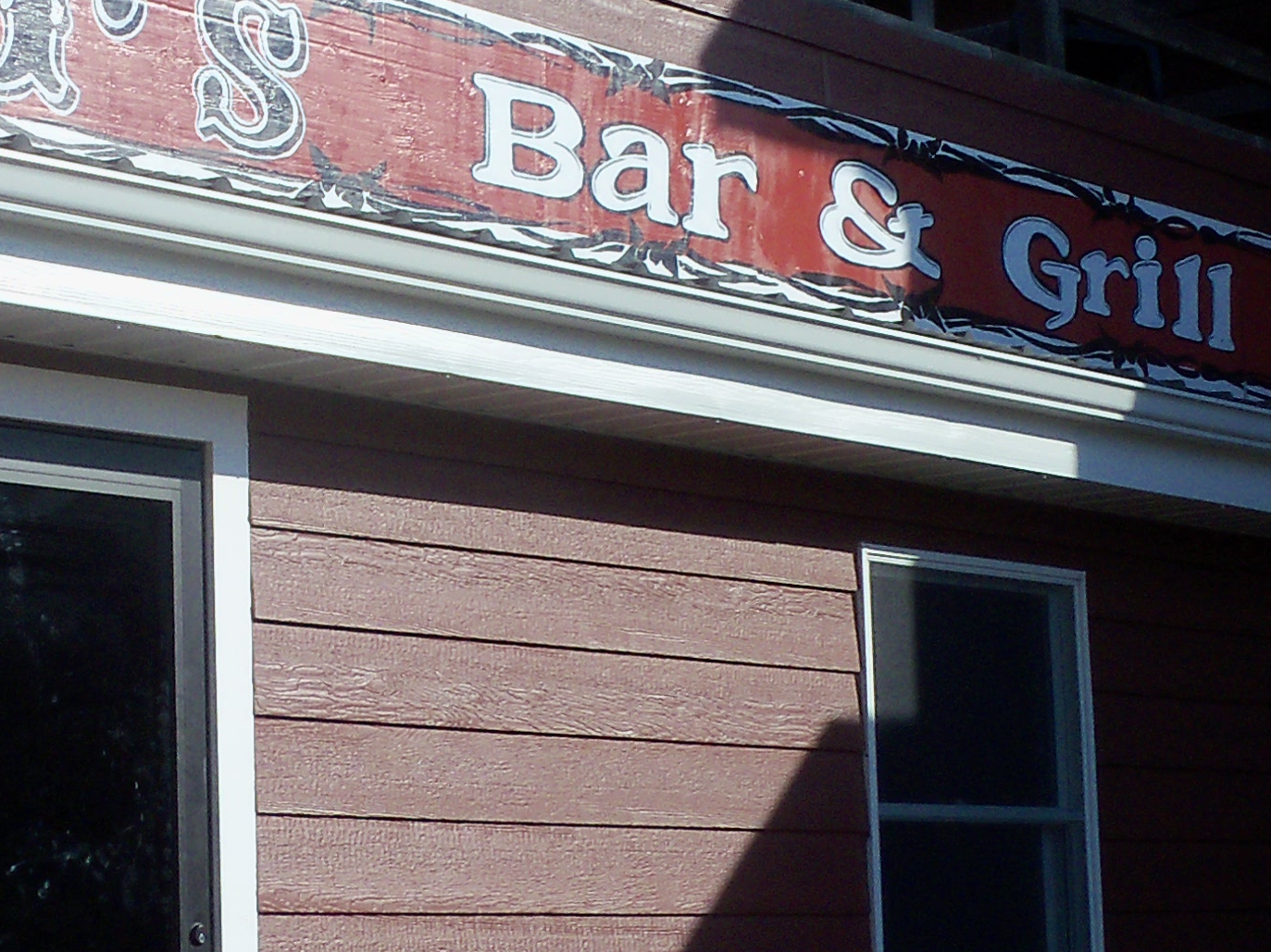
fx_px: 3707
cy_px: 329
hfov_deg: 19.3
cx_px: 315
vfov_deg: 14.6
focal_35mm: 101
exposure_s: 1/400
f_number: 5.6
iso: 100
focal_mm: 6.3
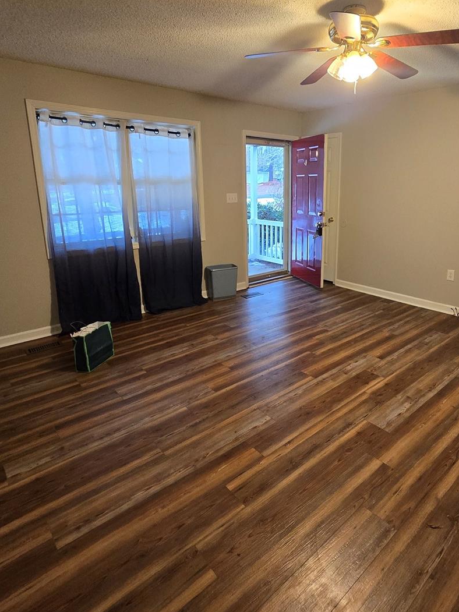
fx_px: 336
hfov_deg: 67.9
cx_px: 279
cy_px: 269
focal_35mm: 19
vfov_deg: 84.3
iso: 500
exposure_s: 1/60
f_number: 2.2
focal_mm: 2.2
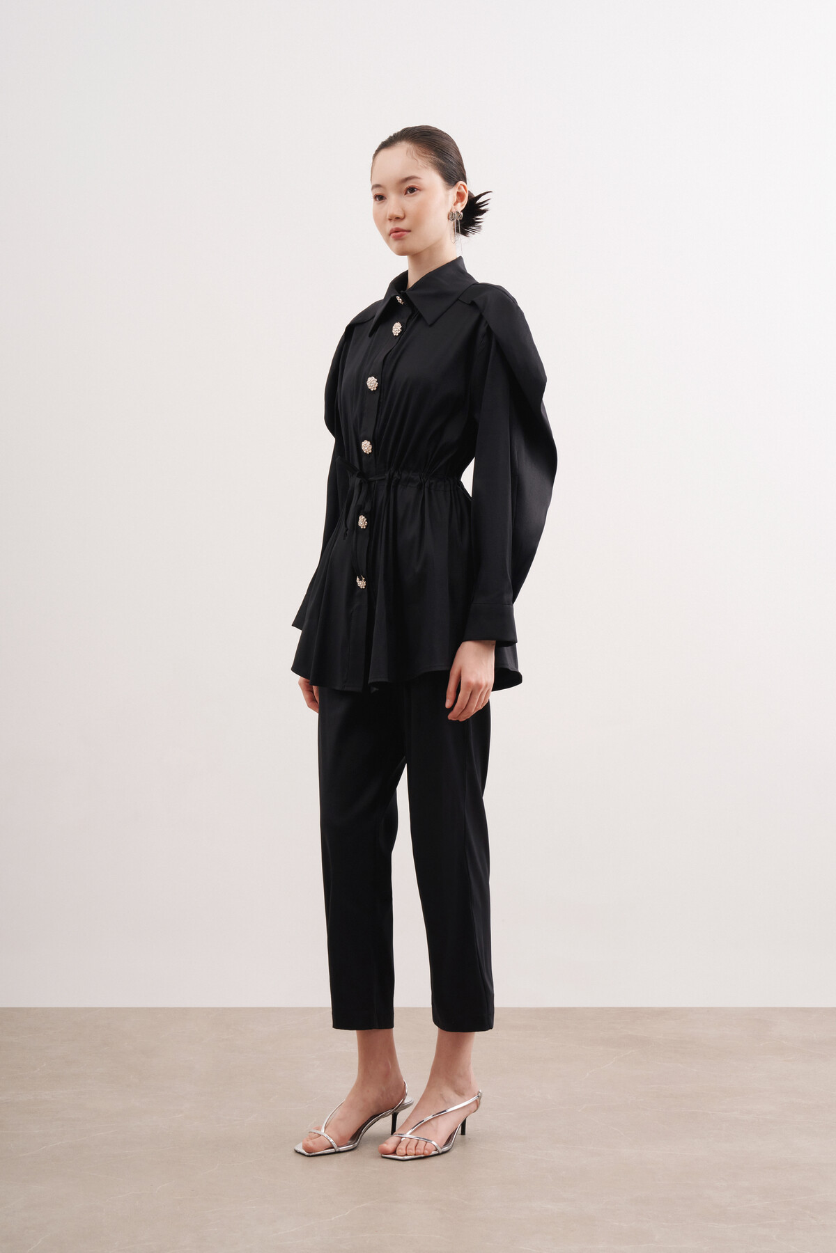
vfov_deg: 36.9
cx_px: 418
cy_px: 626
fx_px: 1881
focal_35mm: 54
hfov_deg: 25.1
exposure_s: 1/160
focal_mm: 54
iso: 400
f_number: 11
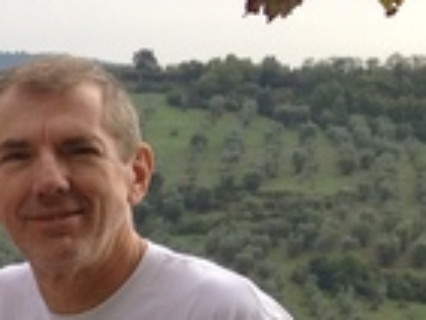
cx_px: -601
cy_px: 350
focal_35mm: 179
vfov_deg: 8.2
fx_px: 2205
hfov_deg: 9.7
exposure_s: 1/1022
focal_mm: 4.28
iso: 50
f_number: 2.4
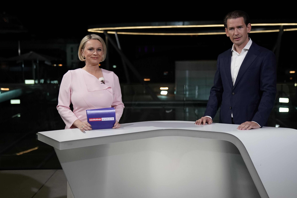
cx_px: 148
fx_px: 487
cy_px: 89
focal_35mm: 59
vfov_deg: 23.0
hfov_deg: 33.9
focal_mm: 49
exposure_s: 1/400
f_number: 2.8
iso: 2000
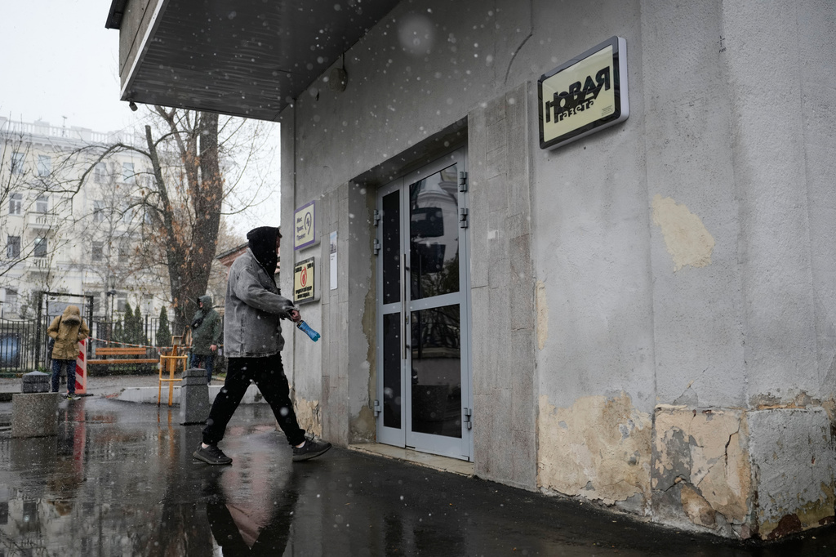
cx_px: 418
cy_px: 278
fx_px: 743
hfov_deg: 58.7
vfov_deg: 41.1
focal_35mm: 32
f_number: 2.8
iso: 640
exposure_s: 1/800
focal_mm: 32
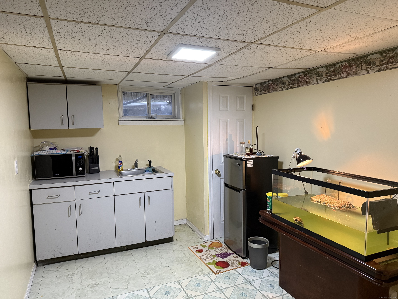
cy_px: 150
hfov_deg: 71.6
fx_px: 276
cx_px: 199
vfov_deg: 56.8
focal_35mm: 24
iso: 400
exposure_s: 1/60
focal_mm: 6.76
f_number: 1.78
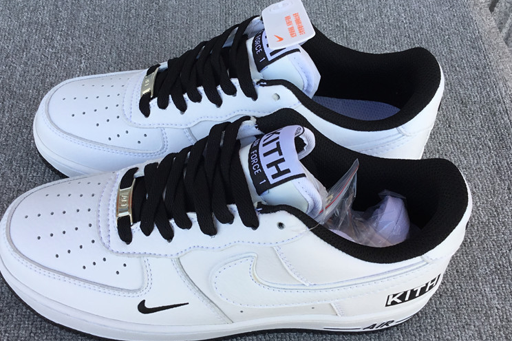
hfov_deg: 49.5
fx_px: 555
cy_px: 161
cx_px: 244
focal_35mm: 39
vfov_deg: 34.2
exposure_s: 1/148
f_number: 2.4
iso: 25
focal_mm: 3.3
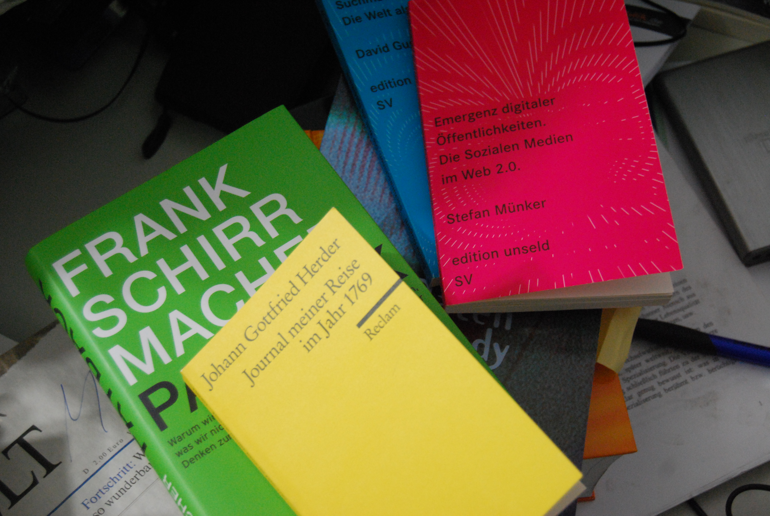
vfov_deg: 23.8
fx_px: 1221
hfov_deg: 35.0
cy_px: 258
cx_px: 385
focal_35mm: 57
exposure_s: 1/25
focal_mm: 38
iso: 1600
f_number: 5
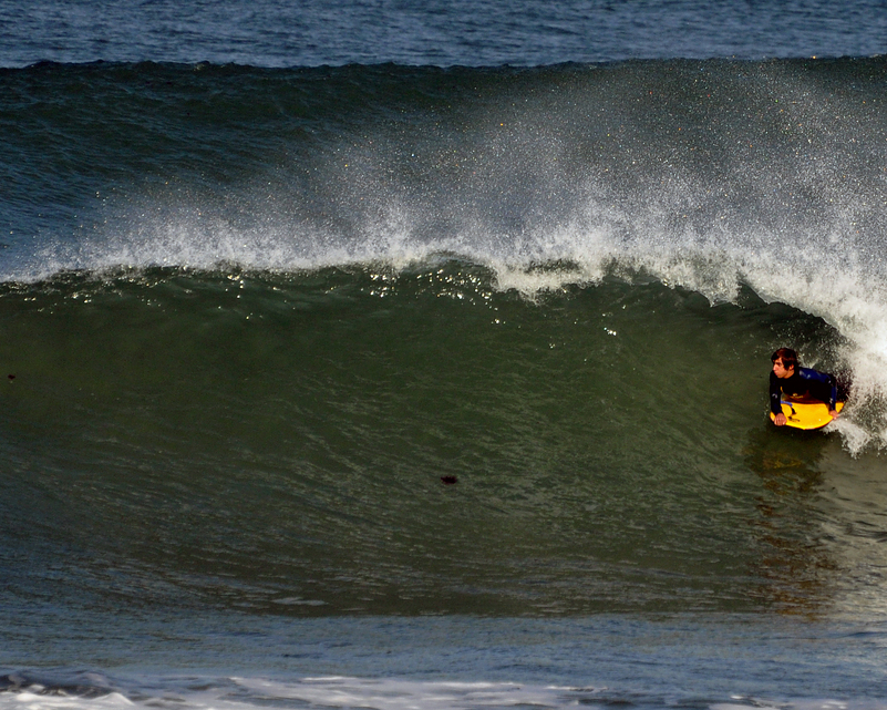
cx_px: 735
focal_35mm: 843
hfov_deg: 2.3
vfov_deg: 1.8
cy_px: 289
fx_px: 22133
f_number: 5.6
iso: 400
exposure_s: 1/2000
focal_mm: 300
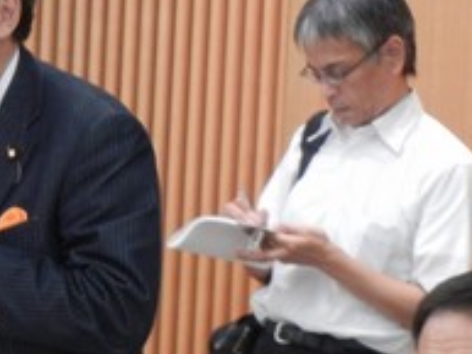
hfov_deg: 6.7
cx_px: -29
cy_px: 325
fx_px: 4039
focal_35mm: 296
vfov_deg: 5.0
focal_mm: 18.3
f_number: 4.5
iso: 400
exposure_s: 1/6.9
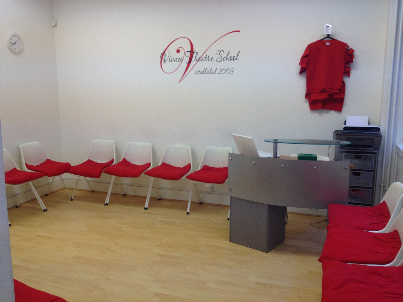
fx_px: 407
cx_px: 202
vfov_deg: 40.7
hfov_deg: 52.6
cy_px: 151
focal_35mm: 35
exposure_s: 1/38
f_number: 2.4
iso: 50
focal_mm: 4.28
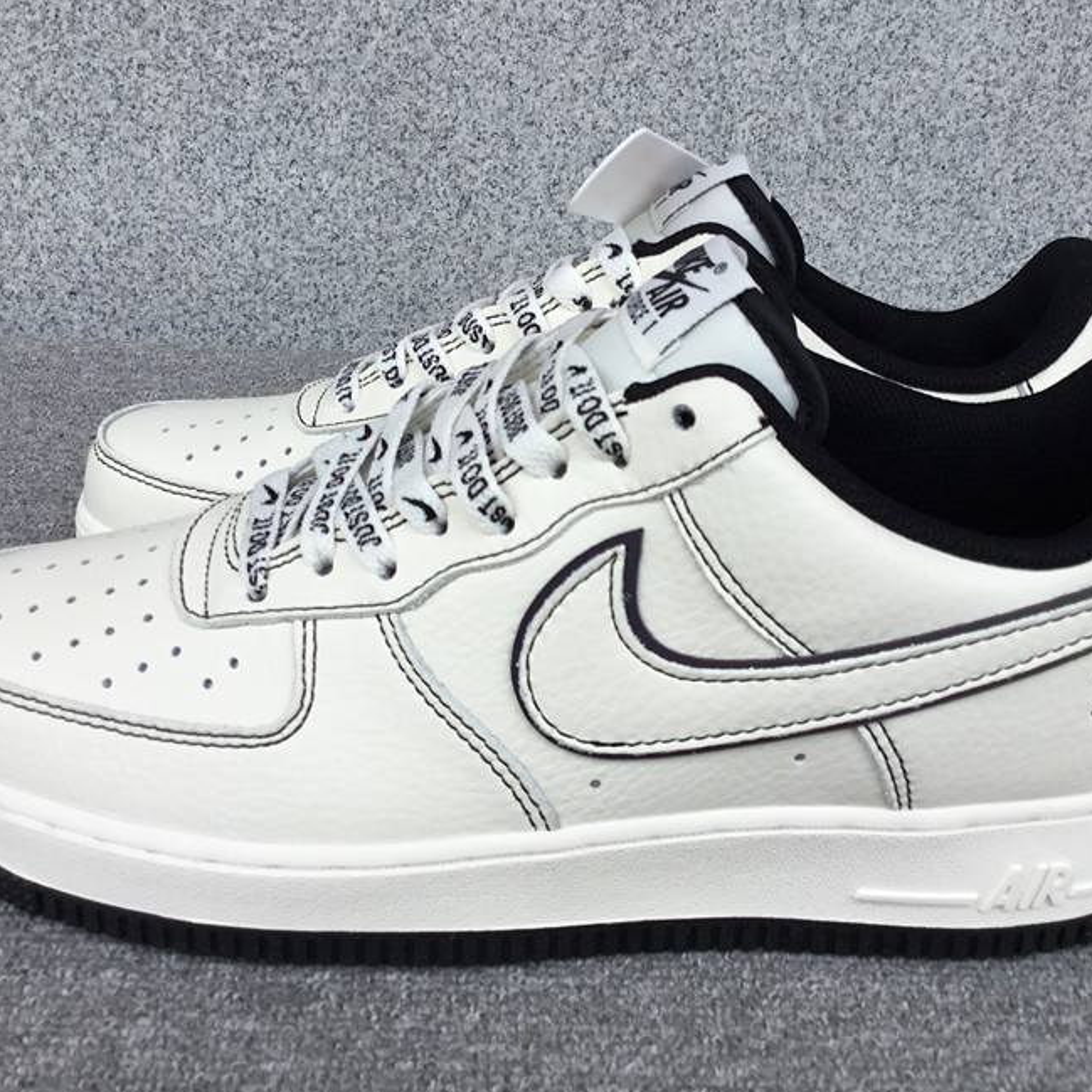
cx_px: 591
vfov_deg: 43.9
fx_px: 1356
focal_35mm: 38
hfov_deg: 43.8
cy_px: 541
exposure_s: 1/617
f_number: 2.4
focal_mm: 3.3
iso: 25
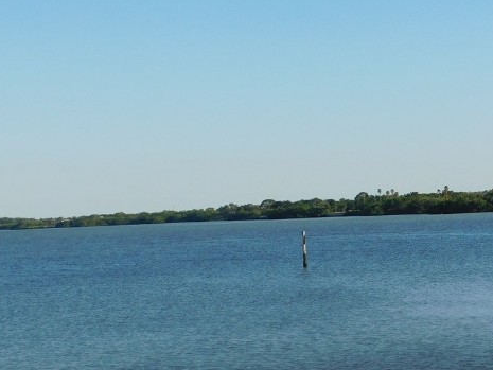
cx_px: 433
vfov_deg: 16.8
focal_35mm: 88
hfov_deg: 21.8
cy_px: 234
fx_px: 1254
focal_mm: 7.1
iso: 125
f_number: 3.6
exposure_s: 1/1250
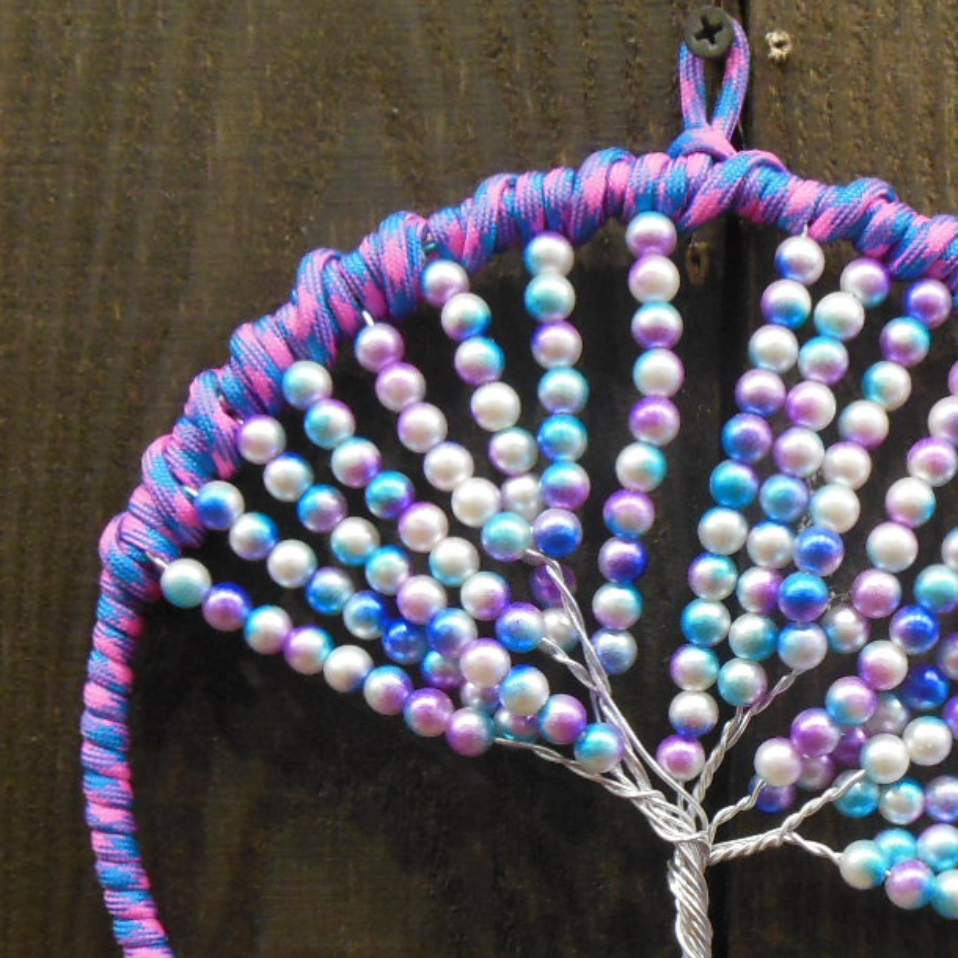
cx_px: 663
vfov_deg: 29.0
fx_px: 1816
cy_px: 738
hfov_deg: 29.3
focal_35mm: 58
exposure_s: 1/13
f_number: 3.2
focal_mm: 4.5
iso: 400
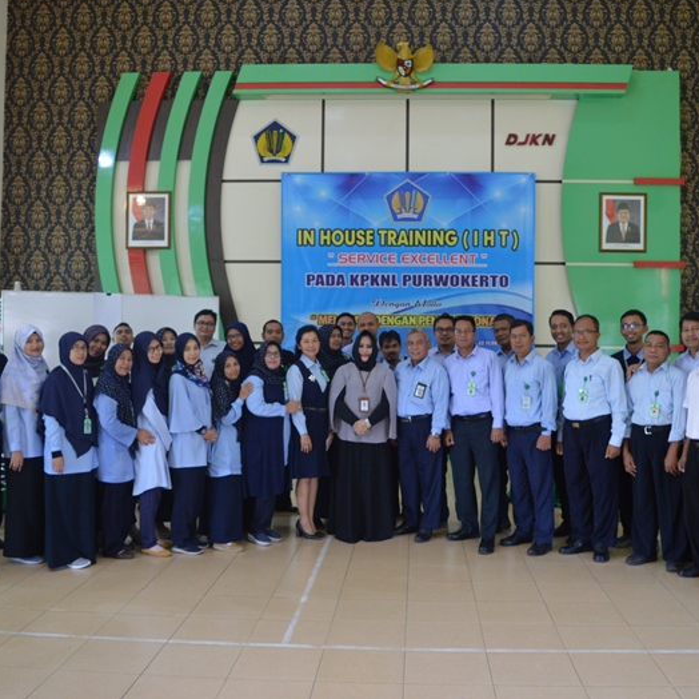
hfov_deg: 47.2
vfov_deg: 47.2
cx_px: 376
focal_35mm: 35
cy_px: 347
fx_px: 800
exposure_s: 1/50
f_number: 3.5
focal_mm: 18
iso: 800
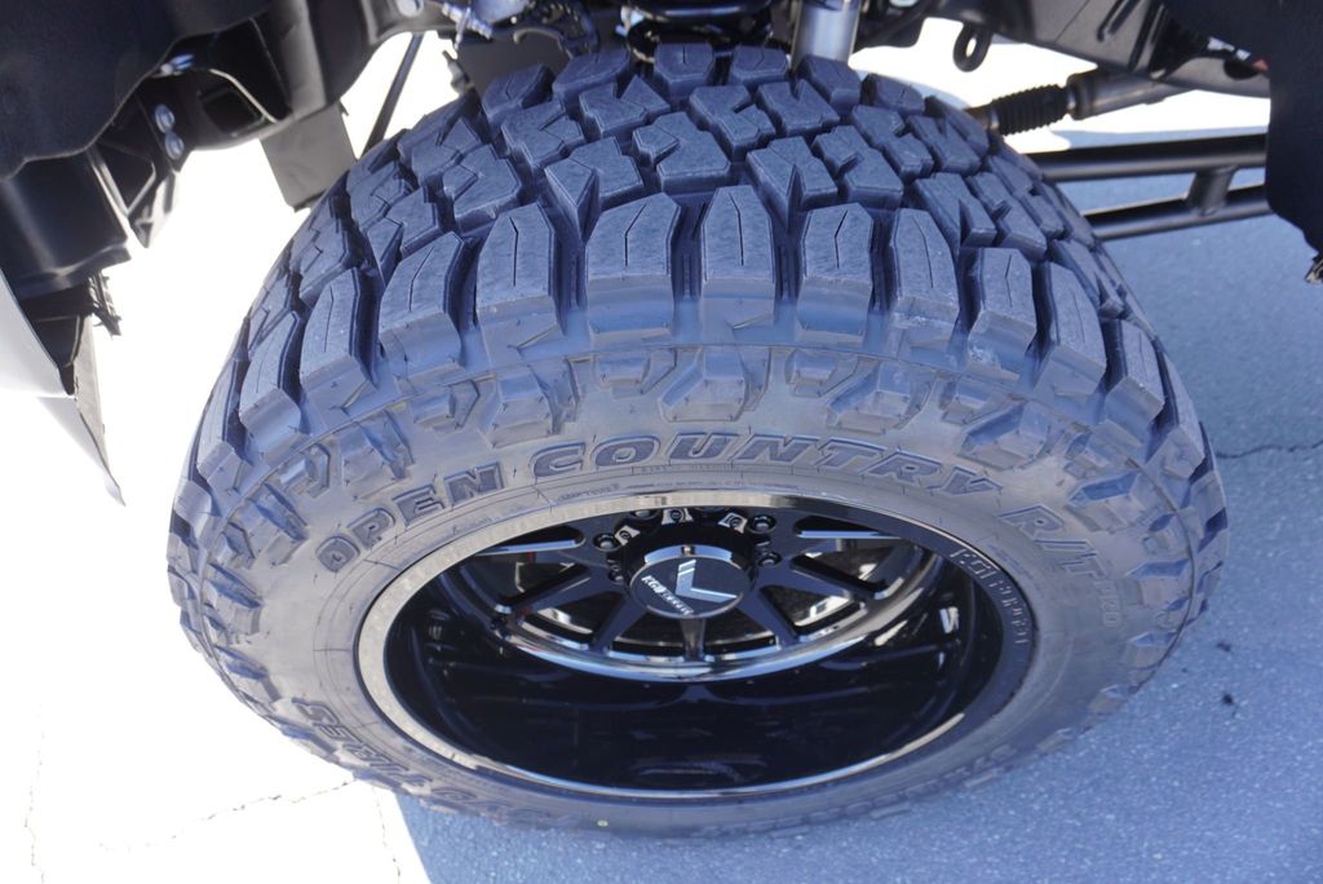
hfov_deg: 73.7
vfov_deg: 53.2
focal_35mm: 24
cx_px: 662
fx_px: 882
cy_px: 442
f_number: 4
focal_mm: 16
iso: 160
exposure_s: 1/60
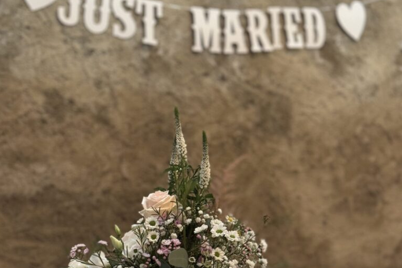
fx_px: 748
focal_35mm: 67
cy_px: 163
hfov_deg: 30.1
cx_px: 201
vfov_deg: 20.3
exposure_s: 1/25
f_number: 1.78
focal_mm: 6.76
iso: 640
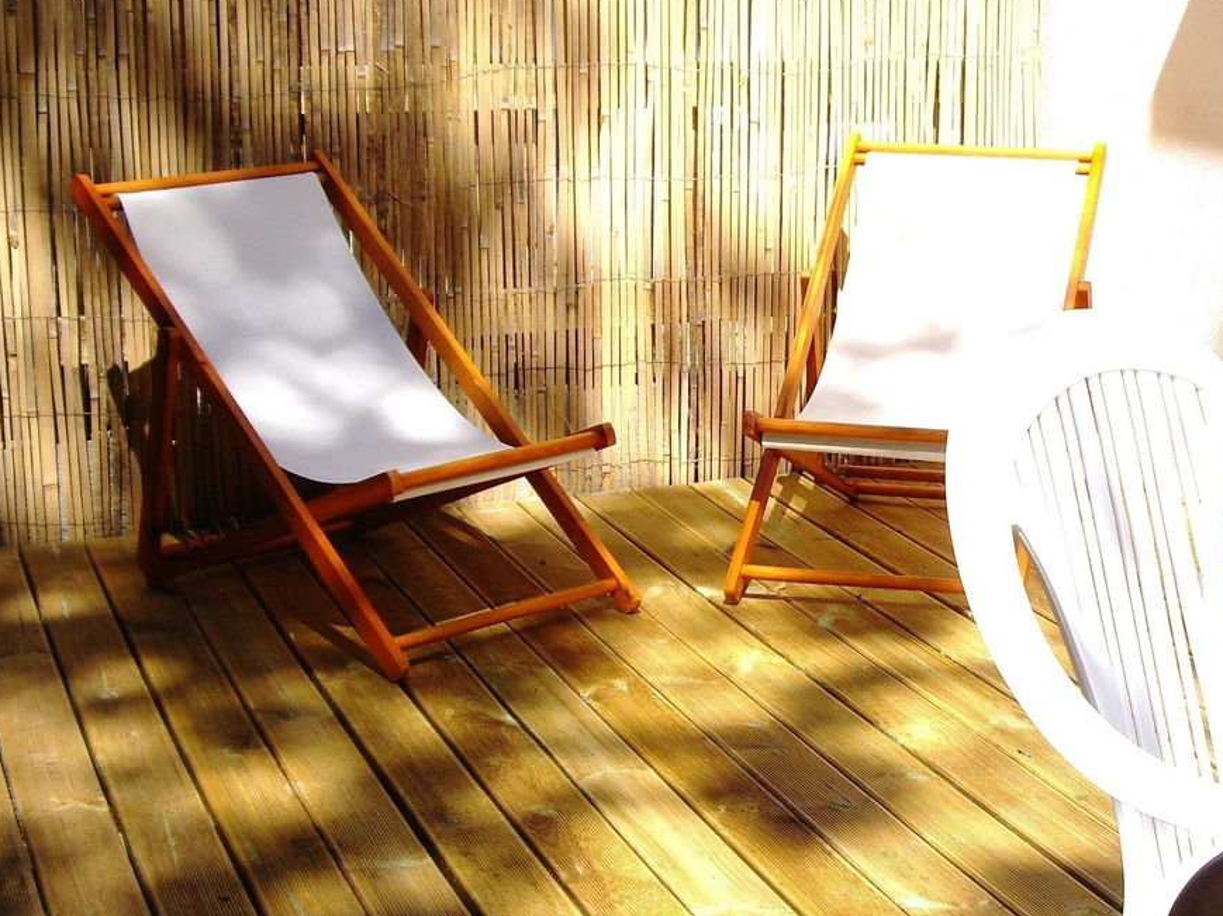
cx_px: 1098
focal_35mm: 70
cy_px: 598
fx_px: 2472
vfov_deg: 20.9
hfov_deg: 26.8
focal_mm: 7.9
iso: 64
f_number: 8
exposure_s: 1/125
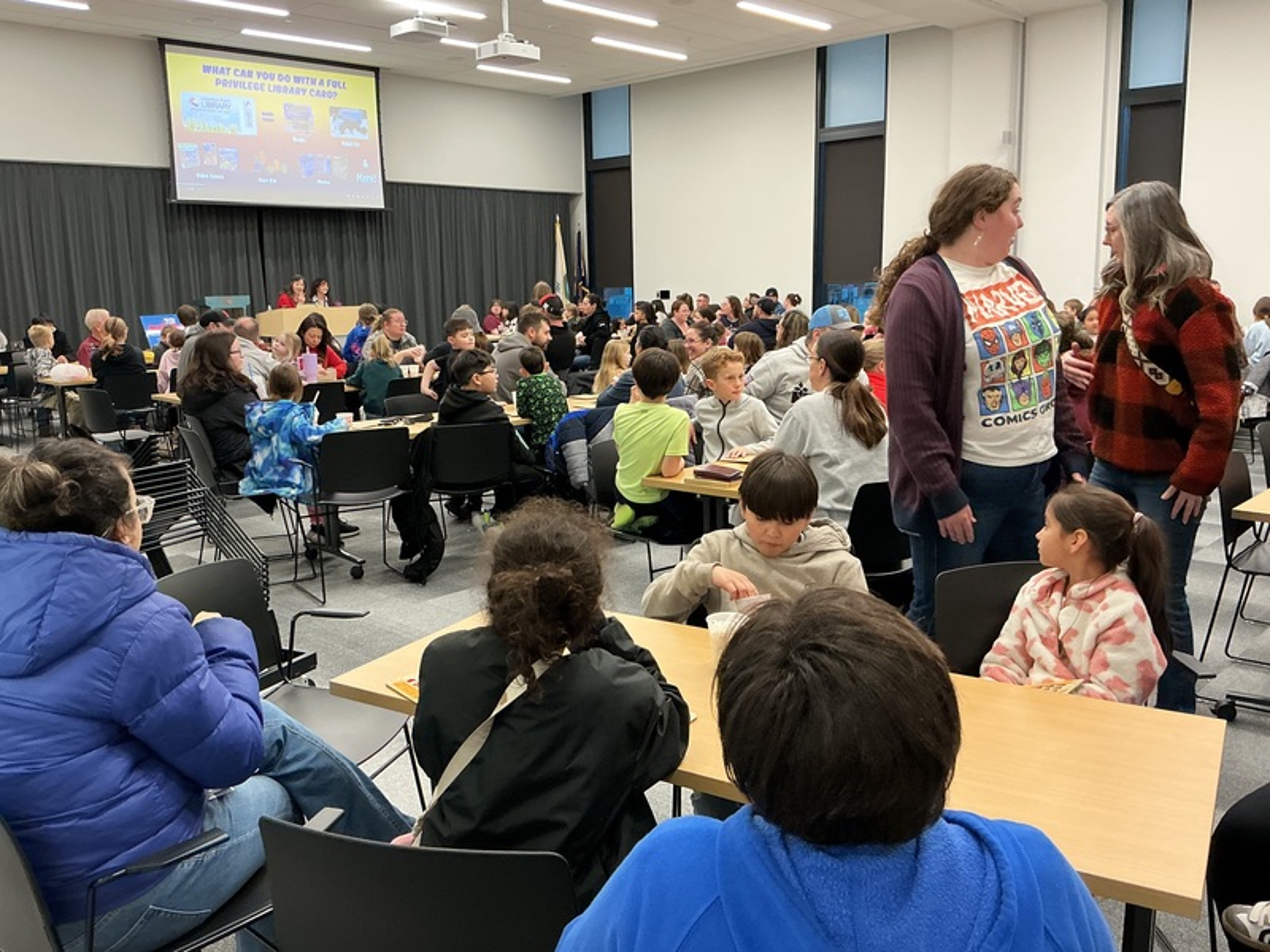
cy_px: 476
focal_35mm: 29
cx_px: 635
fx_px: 1064
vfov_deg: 48.2
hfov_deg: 61.7
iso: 100
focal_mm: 3
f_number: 1.8
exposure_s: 1/60
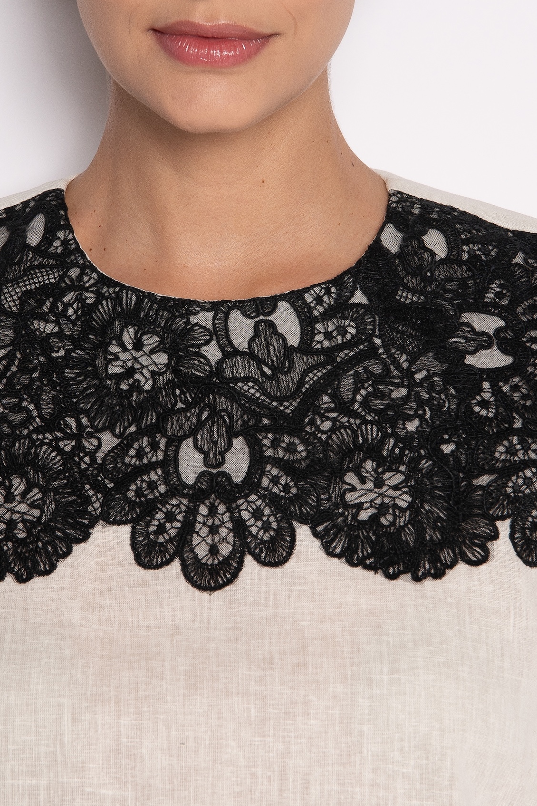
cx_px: 220
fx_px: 2082
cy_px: 444
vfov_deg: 21.9
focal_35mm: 93
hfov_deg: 14.7
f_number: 8
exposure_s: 1/160
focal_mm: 70
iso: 200
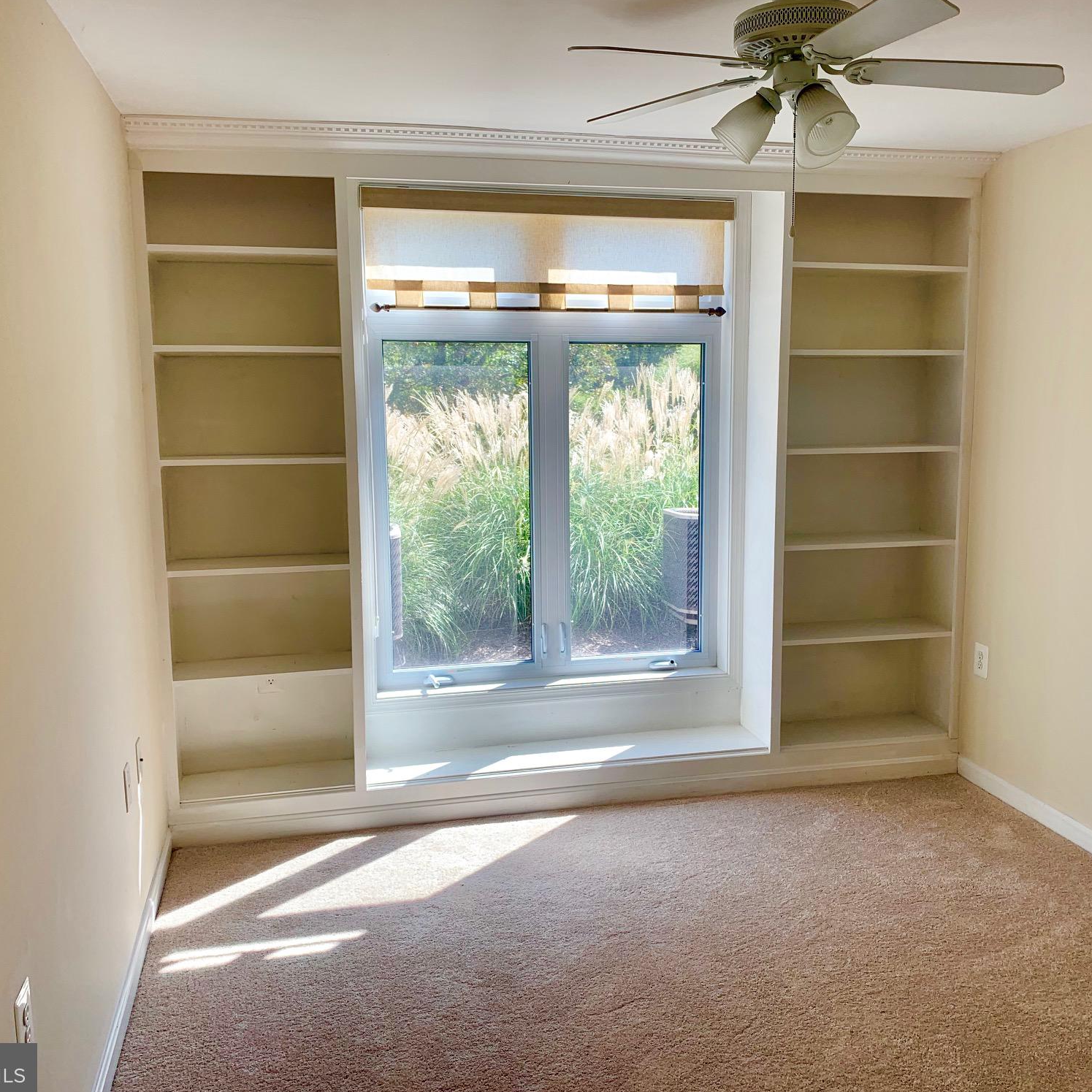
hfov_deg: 52.5
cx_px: 594
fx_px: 1106
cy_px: 550
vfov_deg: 52.5
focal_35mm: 31
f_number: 1.8
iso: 25
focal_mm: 4.25
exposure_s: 1/140
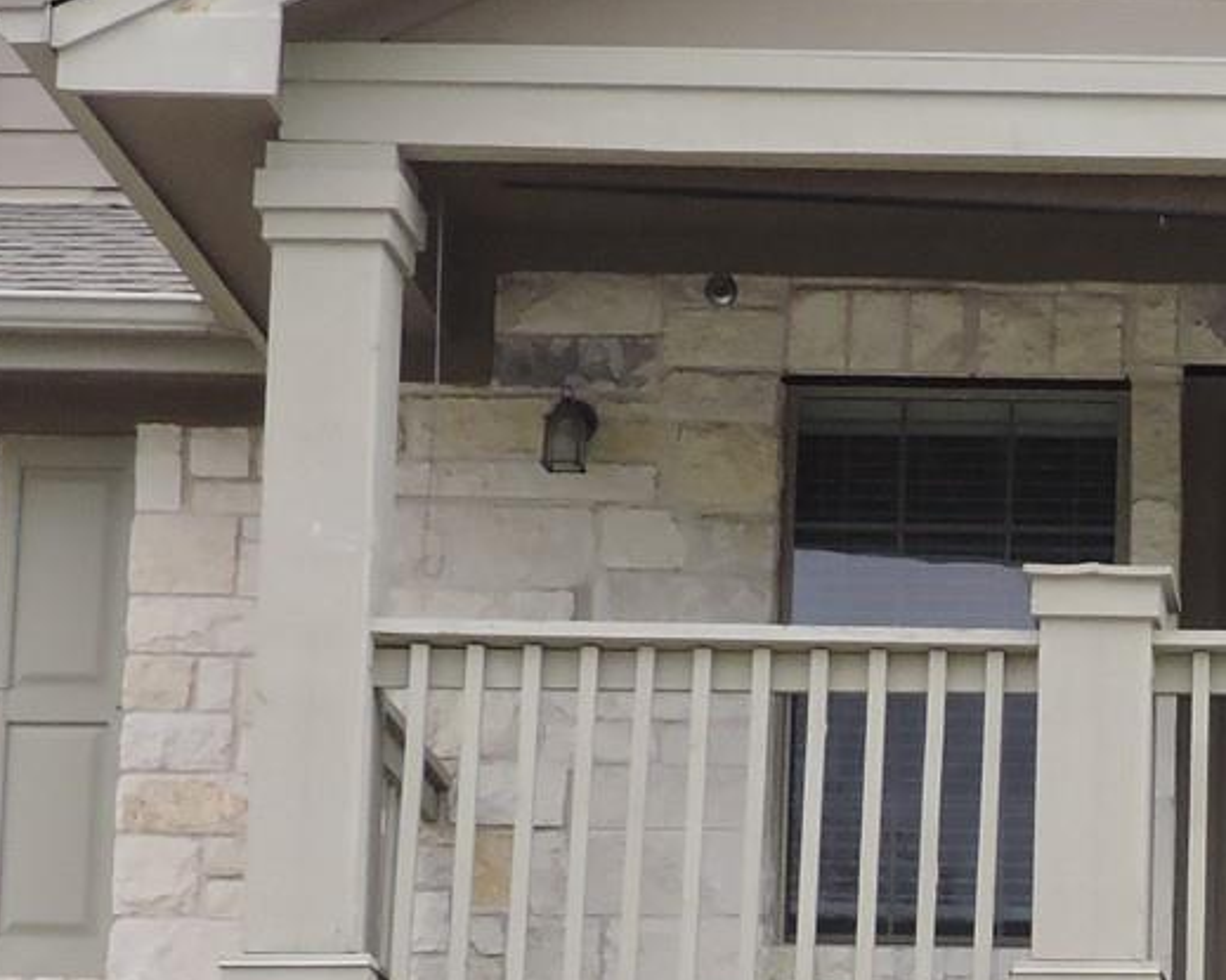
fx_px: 5587
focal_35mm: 154
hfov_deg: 12.1
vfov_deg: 9.9
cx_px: 1646
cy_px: 1008
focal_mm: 7.1
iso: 280
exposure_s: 1/800
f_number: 3.3
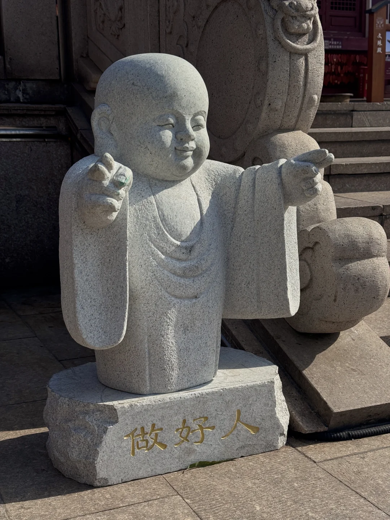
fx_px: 721
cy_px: 260
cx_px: 195
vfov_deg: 39.7
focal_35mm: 48
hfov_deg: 30.3
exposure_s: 1/7092
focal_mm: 6.76
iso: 64
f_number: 1.78
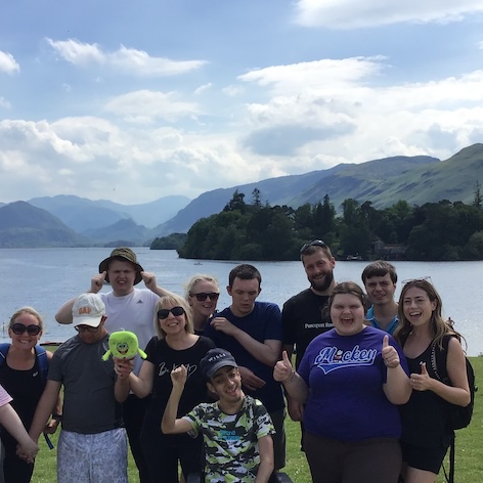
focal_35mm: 58
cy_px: 286
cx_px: 206
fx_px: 916
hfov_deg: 29.5
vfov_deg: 29.5
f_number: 2.4
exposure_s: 1/1538
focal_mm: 3.3
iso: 25
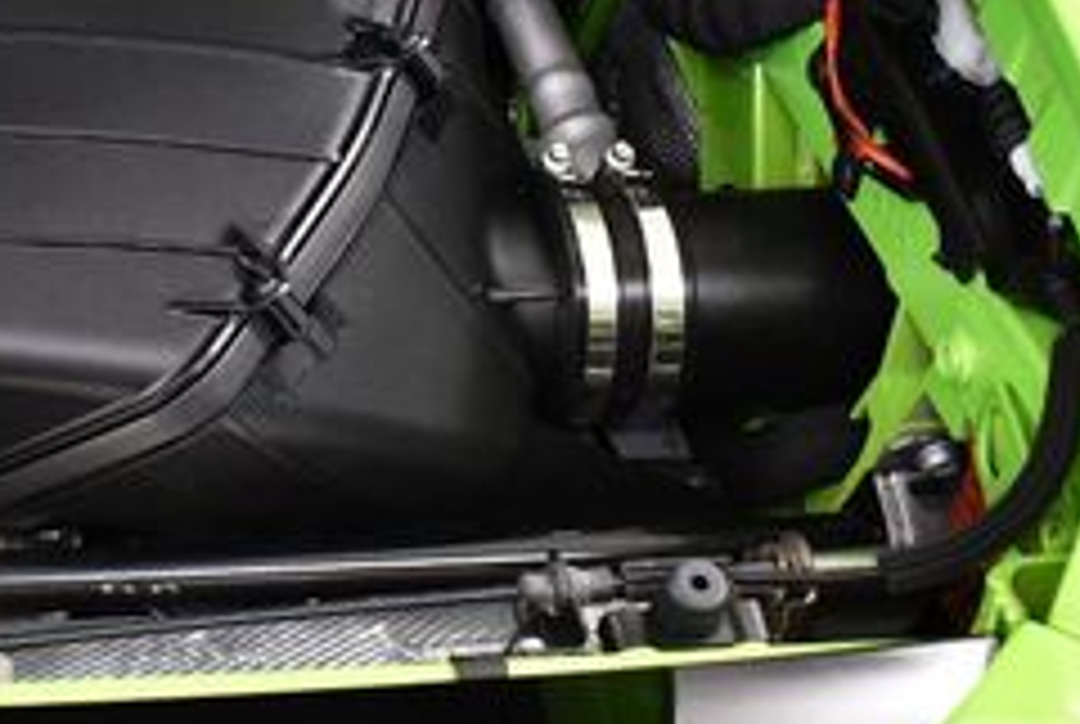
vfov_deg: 14.1
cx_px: -346
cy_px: 16
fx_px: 2885
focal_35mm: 96
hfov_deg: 19.5
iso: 2000
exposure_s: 1/125
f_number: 3.5
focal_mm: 18
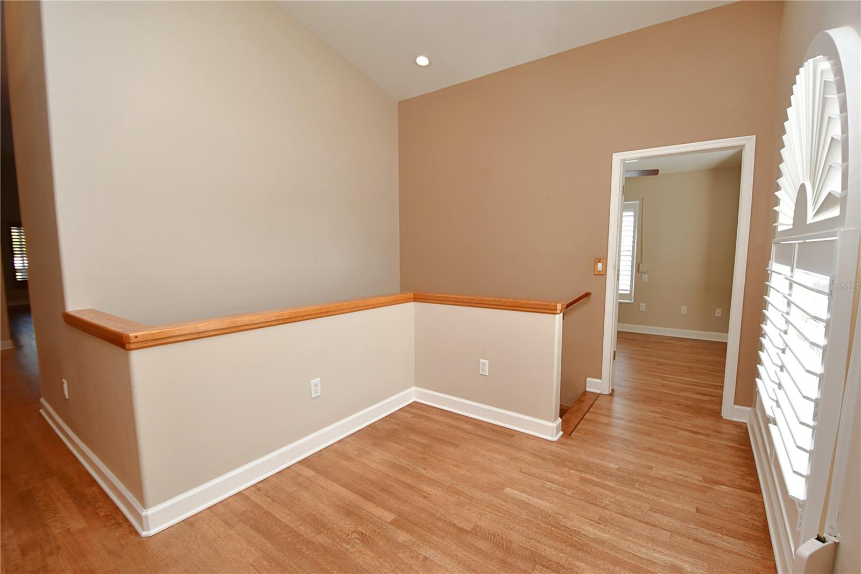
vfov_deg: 77.3
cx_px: 430
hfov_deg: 100.4
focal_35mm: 15
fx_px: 359
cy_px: 287
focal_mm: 10
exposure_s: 1/60
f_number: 4
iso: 320
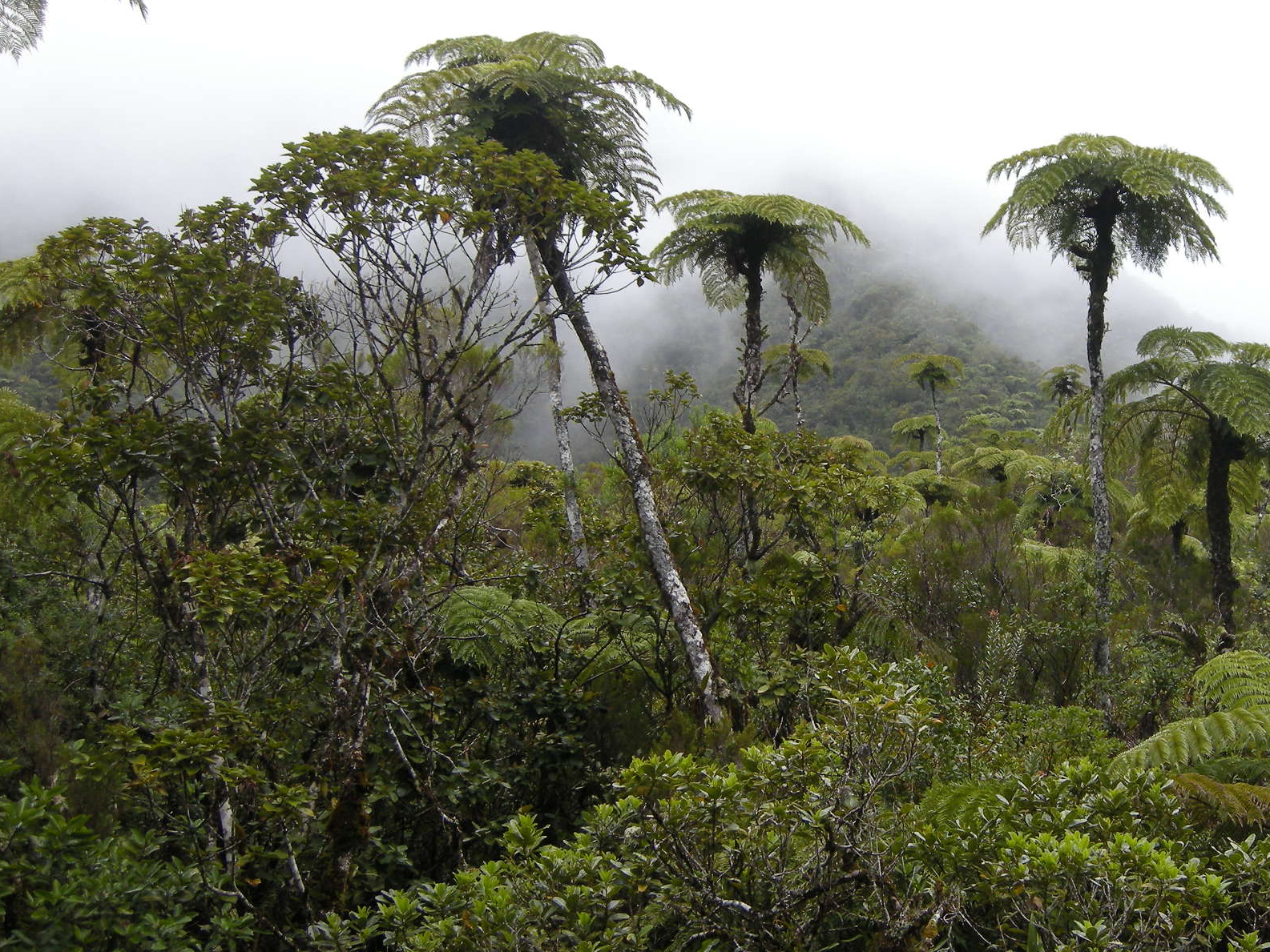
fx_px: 1945
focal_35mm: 53
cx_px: 940
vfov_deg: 27.4
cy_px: 585
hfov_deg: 35.4
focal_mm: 7.5
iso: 64
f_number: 3.4
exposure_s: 1/83
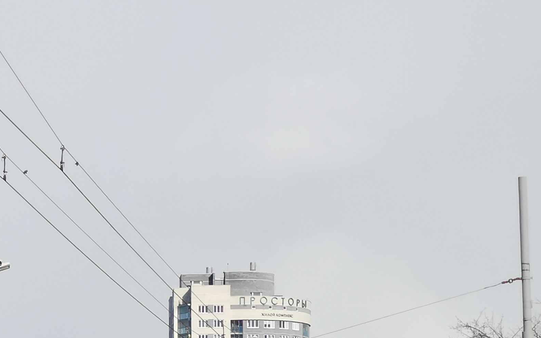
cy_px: 503
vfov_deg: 6.0
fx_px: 3170
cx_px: -20
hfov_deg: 9.7
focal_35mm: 215
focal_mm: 7.48
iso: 50
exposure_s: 1/827
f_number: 2.4
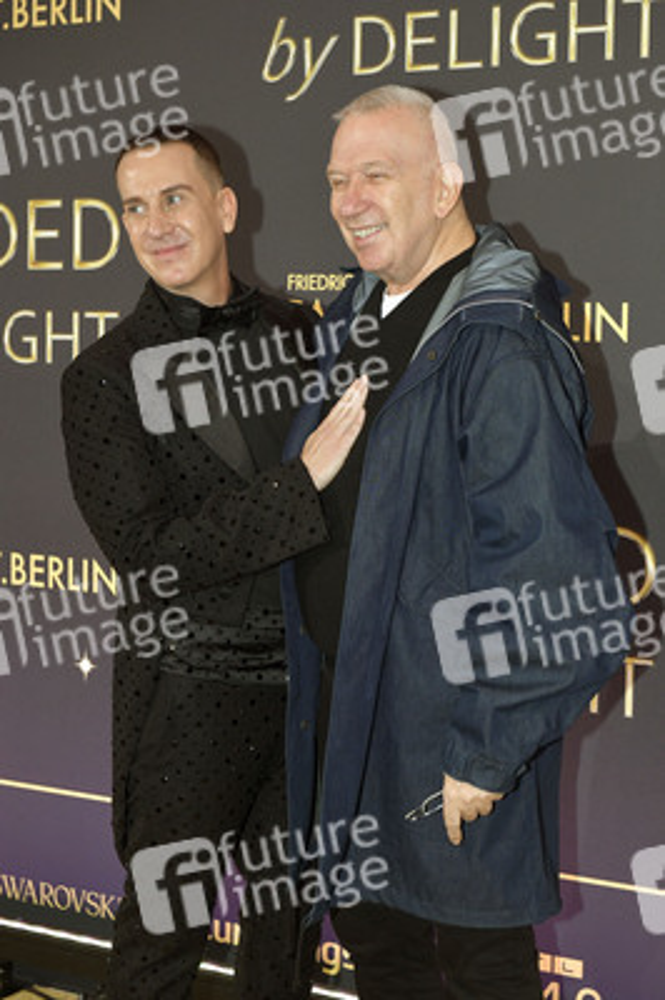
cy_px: 500
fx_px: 1832
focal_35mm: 66
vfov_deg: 30.5
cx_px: 332
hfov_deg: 20.6
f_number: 6.3
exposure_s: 1/250
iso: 1250
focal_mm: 66
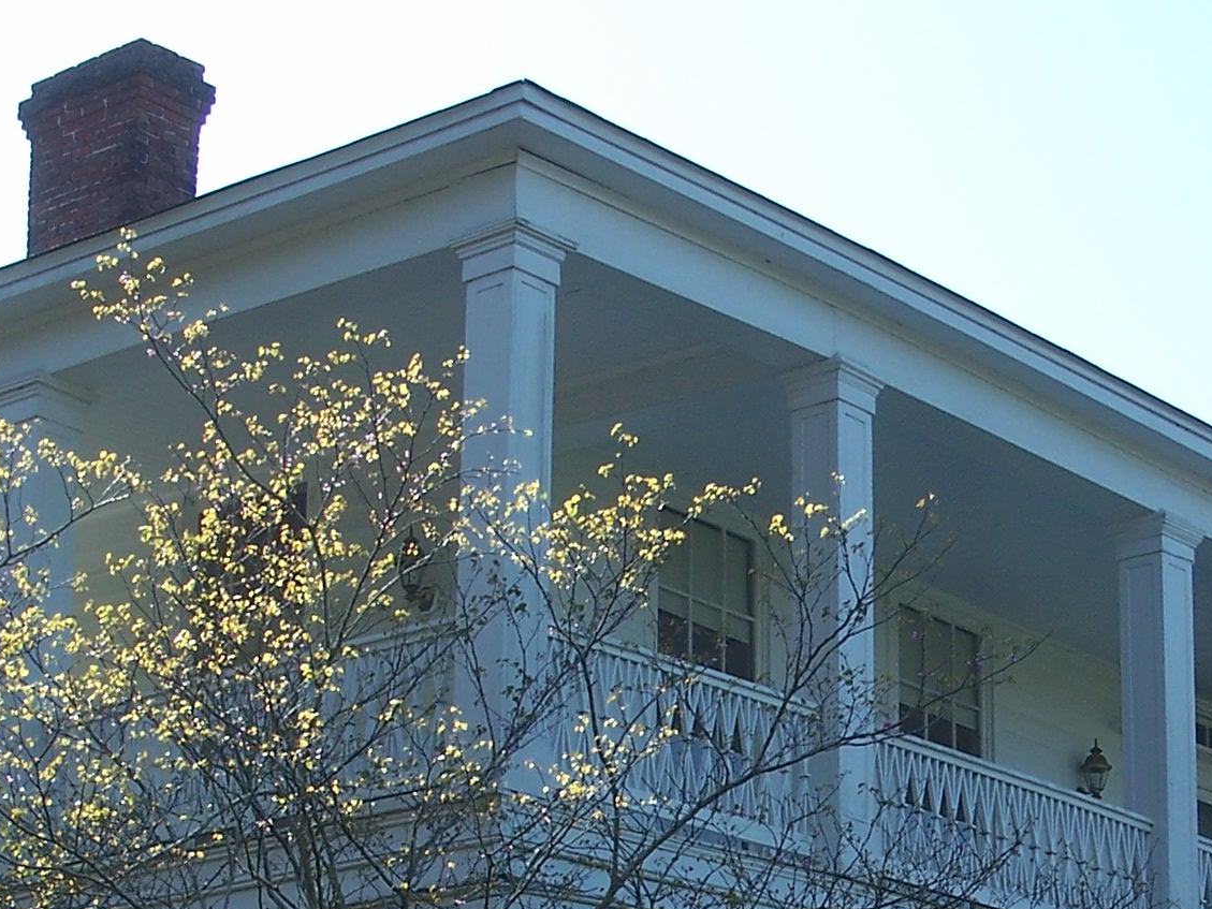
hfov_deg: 18.3
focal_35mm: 107
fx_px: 3747
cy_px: 1105
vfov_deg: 13.4
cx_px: 897
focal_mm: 7.8
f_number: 2.8
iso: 64
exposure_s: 1/640
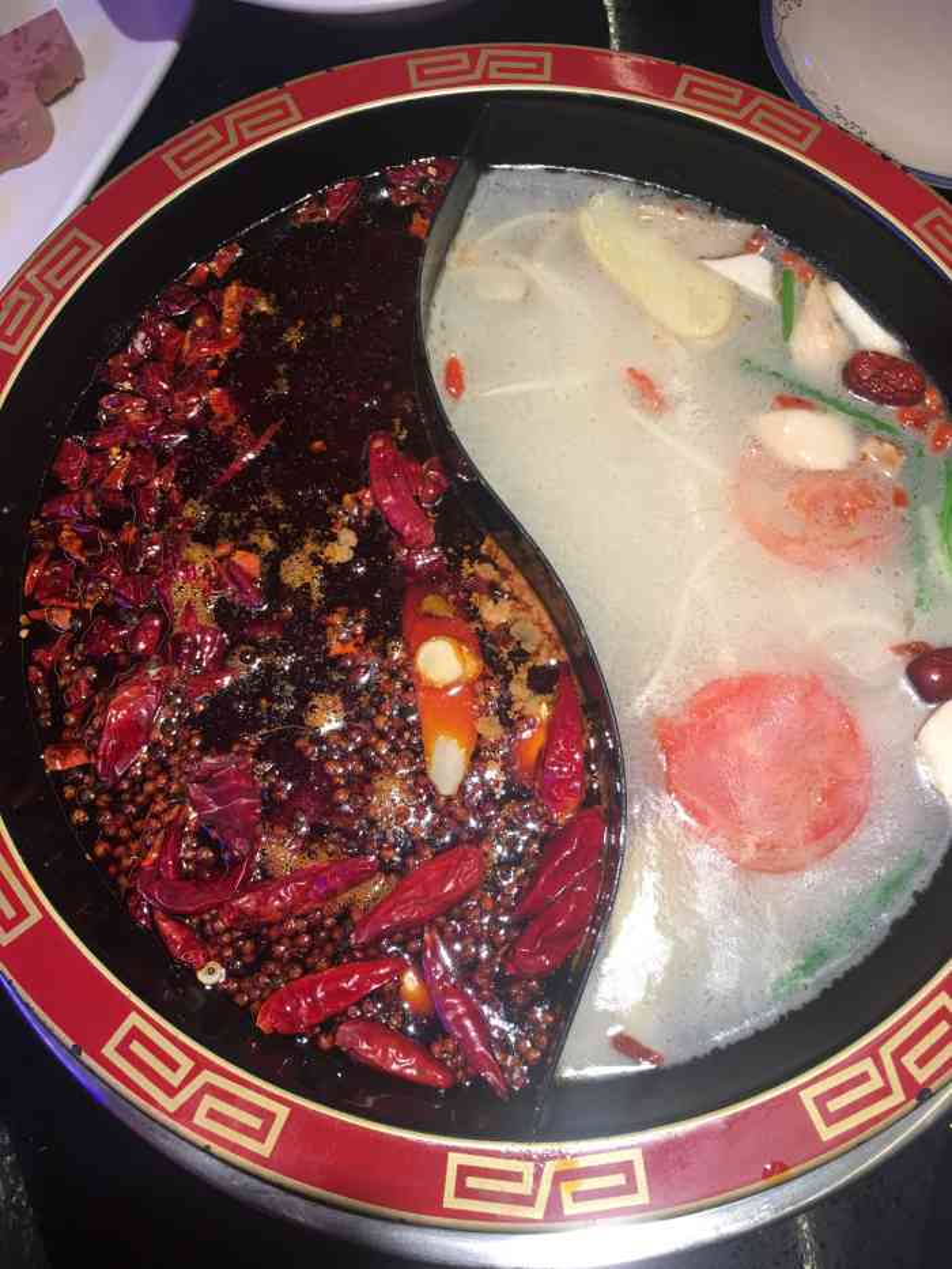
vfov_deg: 61.7
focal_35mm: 29
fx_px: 1063
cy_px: 634
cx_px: 476
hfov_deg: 48.2
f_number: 2.2
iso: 25
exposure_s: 1/33
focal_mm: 4.15
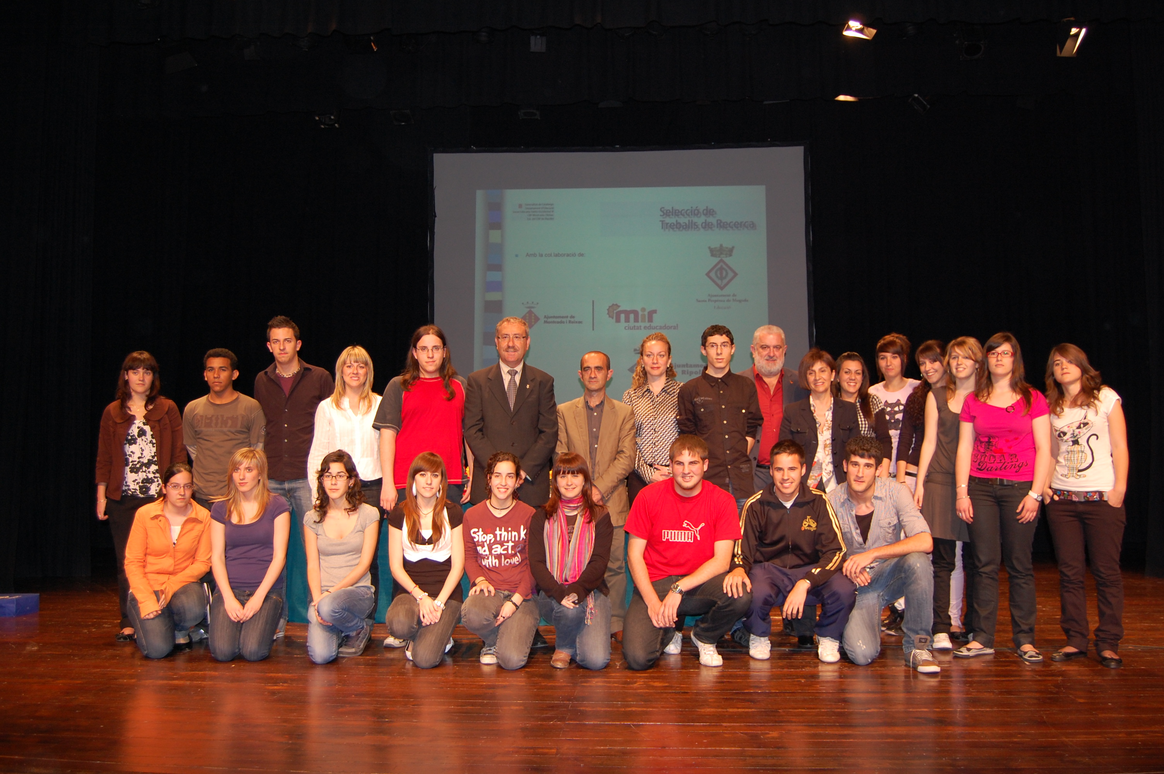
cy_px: 387
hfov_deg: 57.3
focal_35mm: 33
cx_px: 582
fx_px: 1066
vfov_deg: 39.9
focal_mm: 22
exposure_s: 1/60
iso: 400
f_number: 3.8
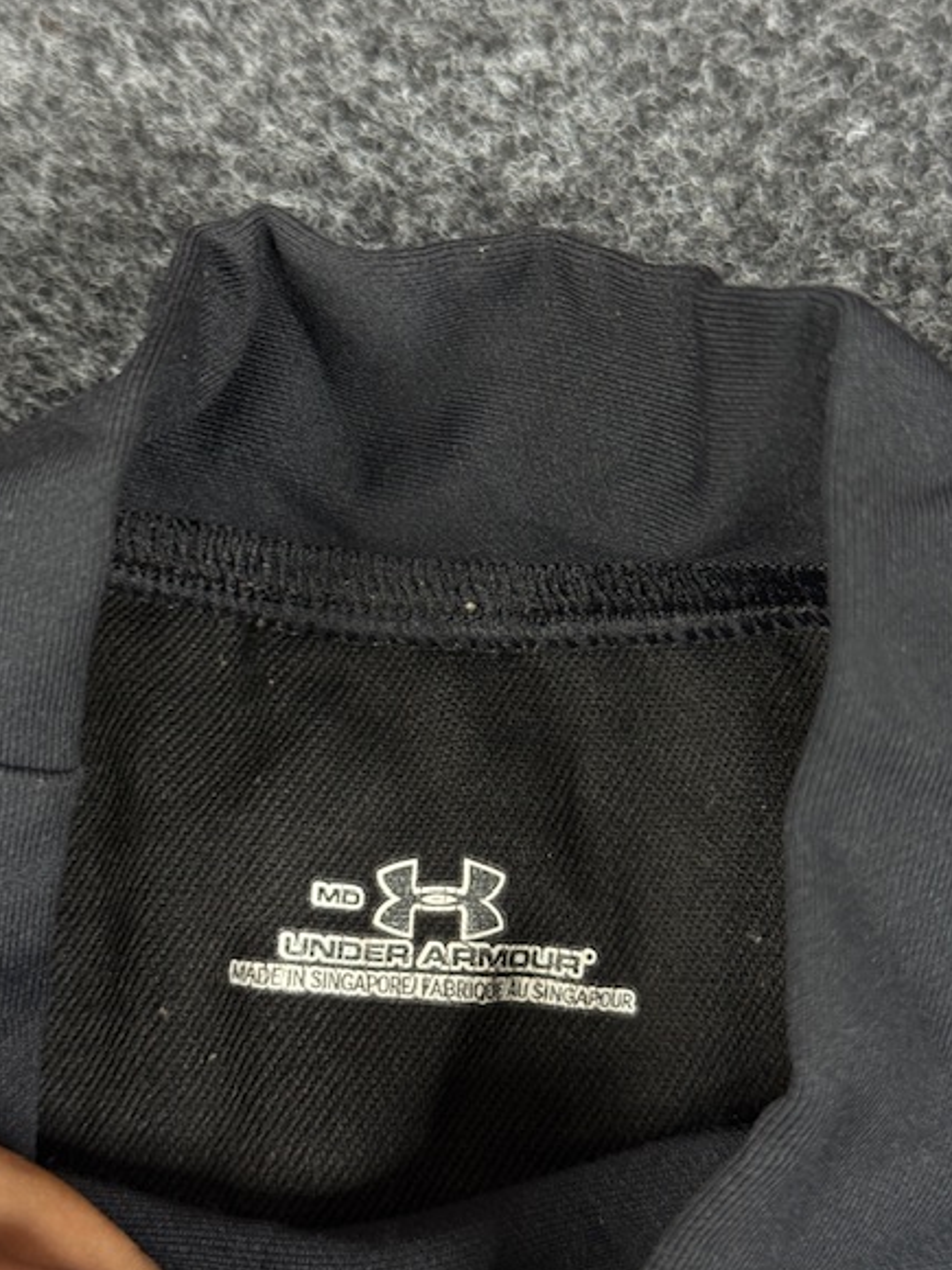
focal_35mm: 53
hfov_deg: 27.5
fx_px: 1943
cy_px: 622
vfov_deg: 36.2
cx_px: 449
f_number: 1.78
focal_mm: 6.76
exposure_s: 1/33
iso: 250
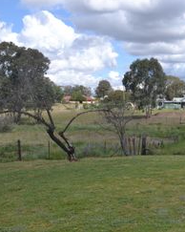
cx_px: 205
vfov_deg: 31.4
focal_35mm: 60
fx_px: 411
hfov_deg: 23.7
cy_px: 144
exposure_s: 1/250
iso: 100
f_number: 8
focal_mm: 22
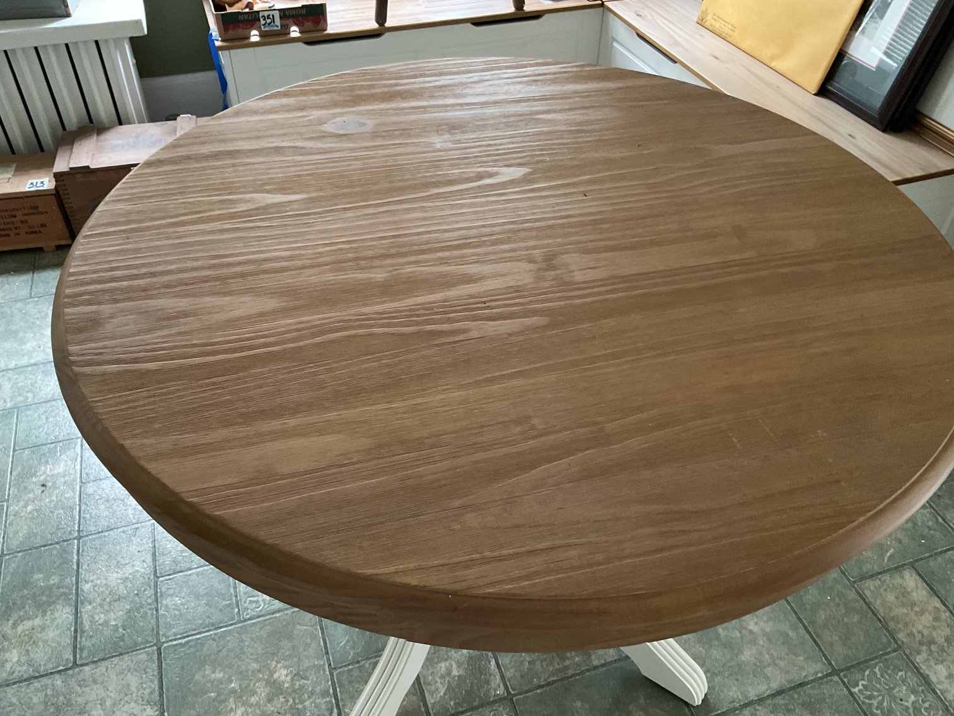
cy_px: 358
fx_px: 799
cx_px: 477
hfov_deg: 61.7
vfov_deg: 48.2
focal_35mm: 29
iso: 320
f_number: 1.8
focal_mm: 3
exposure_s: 1/40
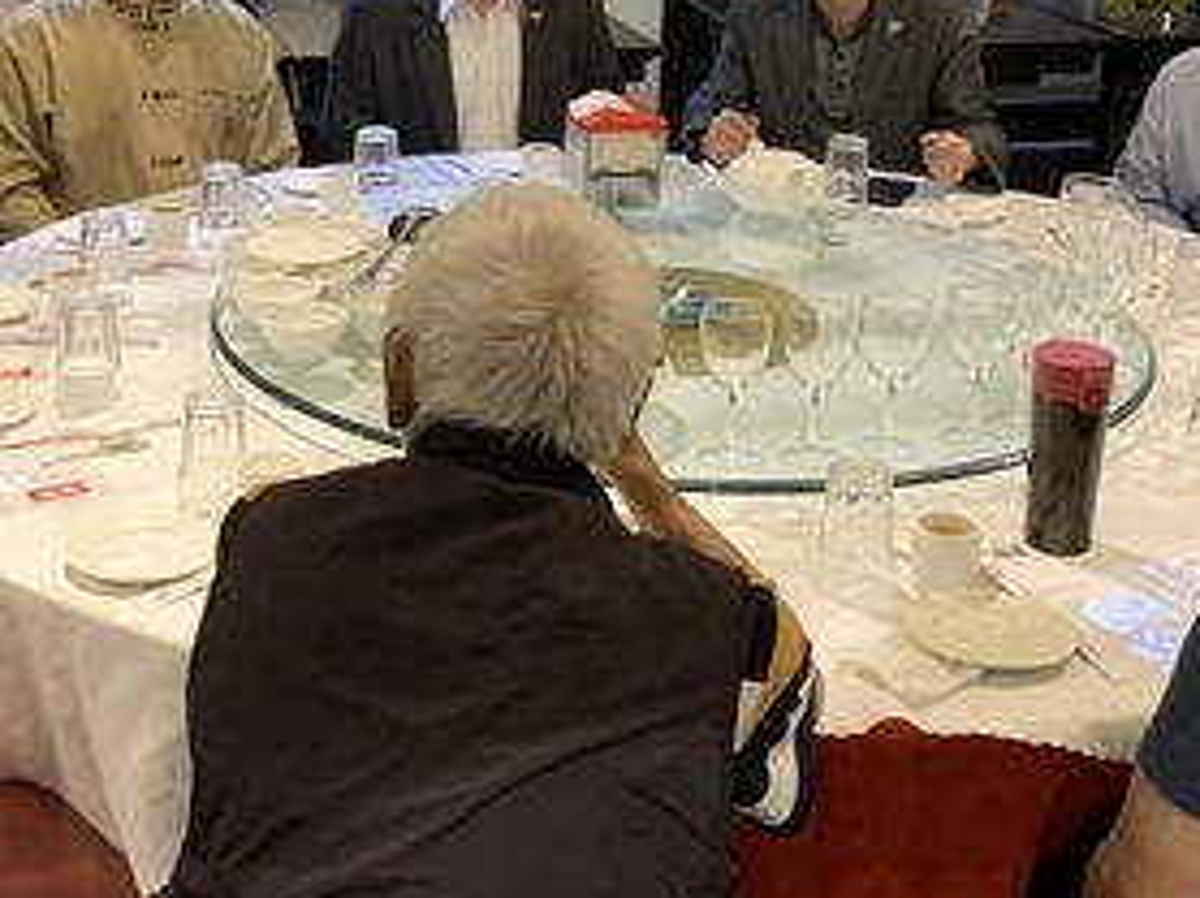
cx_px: 509
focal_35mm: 58
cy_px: 192
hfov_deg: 33.2
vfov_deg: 24.8
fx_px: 2009
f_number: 1.8
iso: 400
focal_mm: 4.25
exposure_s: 1/40
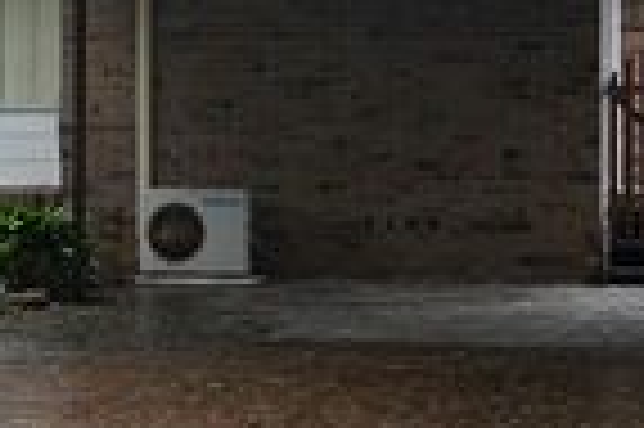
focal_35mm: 118
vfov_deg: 11.6
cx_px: 329
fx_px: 2108
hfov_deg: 17.4
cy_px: 155
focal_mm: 24
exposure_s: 1/60
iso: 125
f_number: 4.5
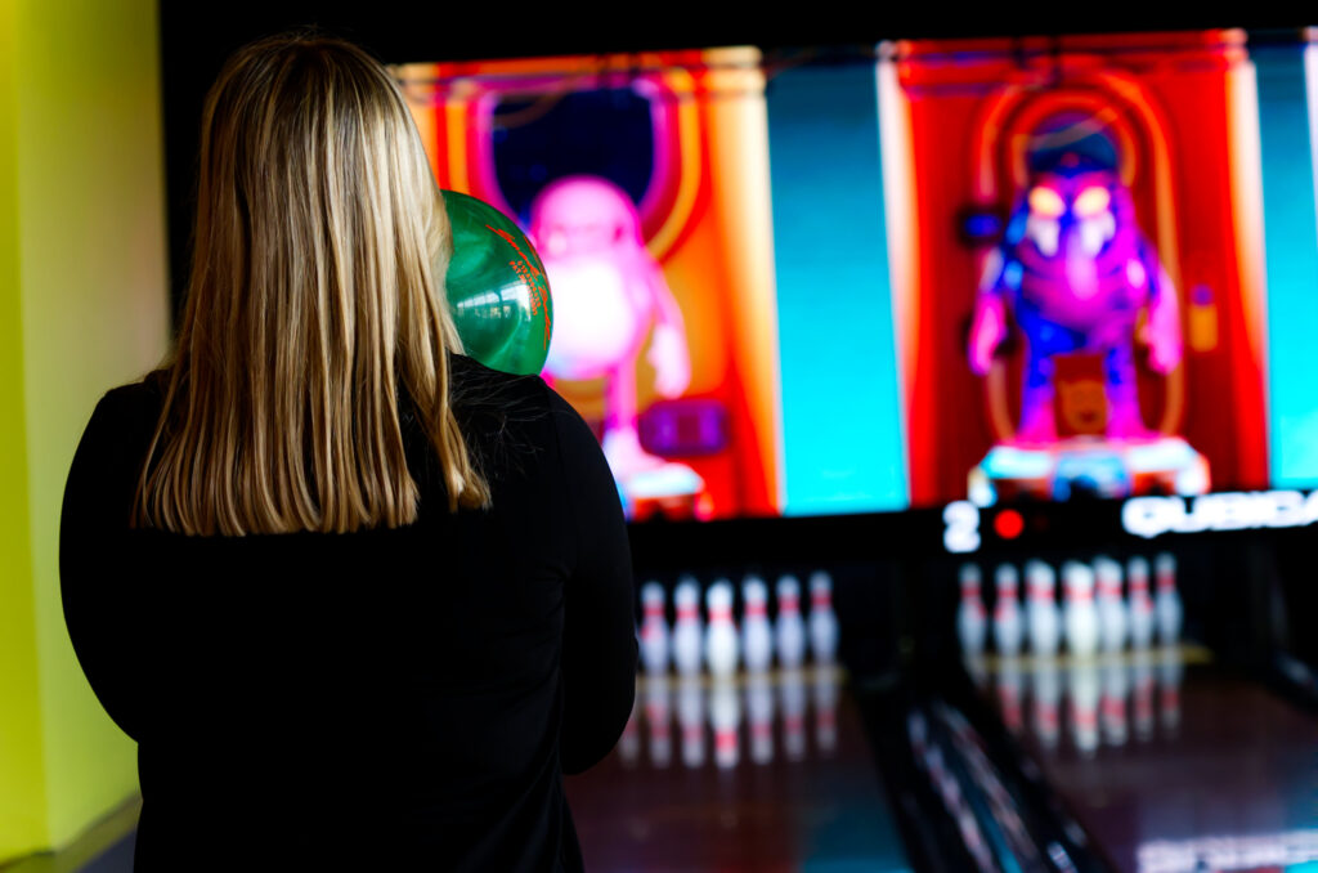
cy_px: 436
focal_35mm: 109
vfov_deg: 12.5
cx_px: 659
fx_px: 3982
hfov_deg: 18.8
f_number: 4
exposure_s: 1/160
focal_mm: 73
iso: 2000
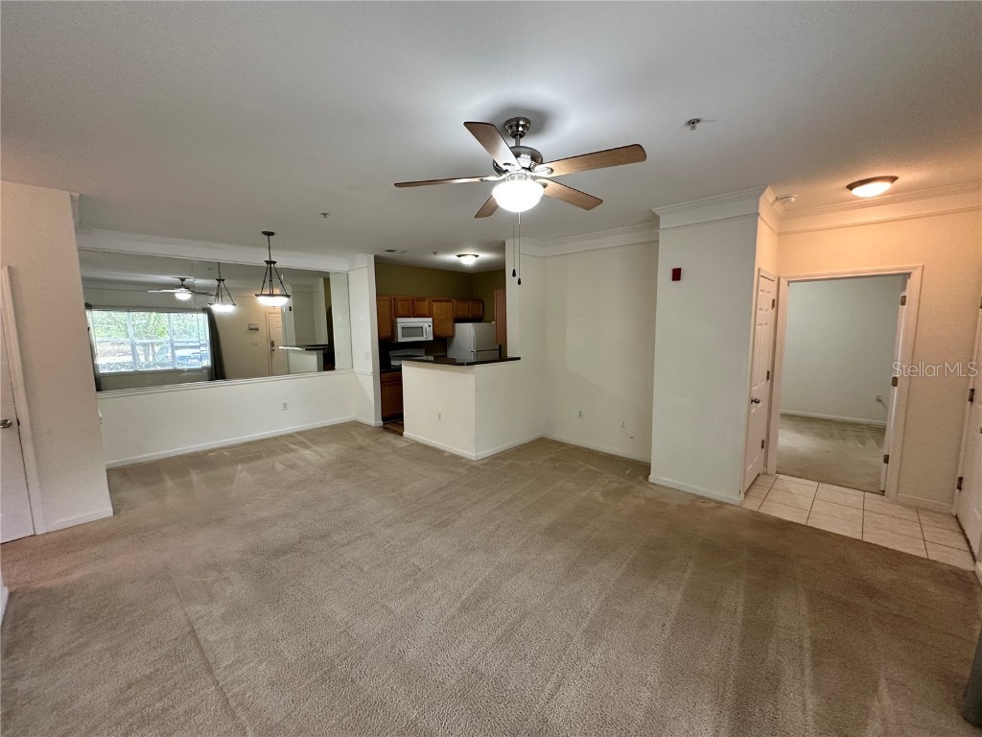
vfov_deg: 85.7
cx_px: 491
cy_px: 368
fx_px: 397
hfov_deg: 102.1
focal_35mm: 14
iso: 250
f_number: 2.2
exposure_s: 1/60
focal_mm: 2.22
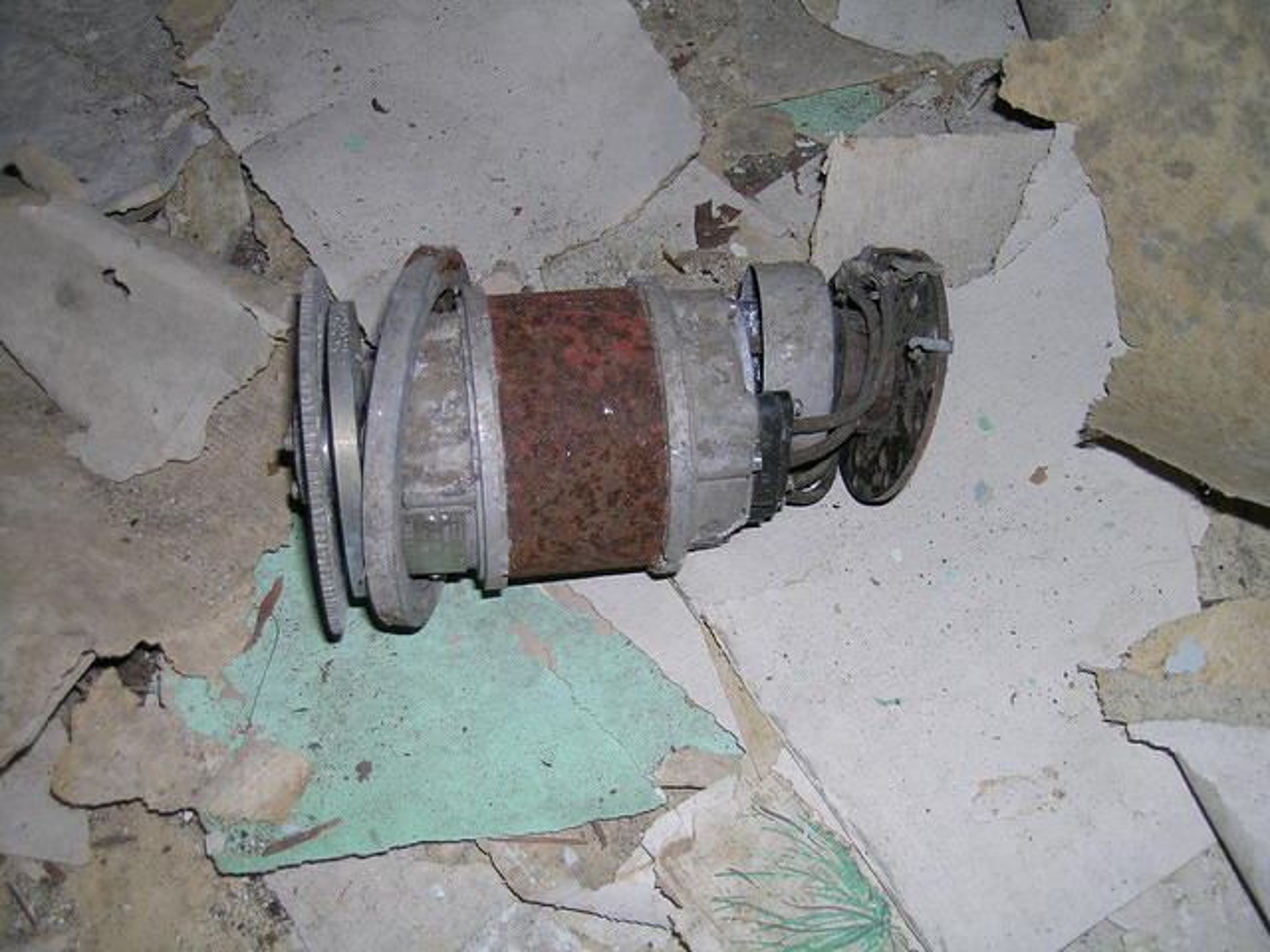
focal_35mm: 39
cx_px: 635
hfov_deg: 47.9
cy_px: 476
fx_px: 1431
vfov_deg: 36.8
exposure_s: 1/60.1
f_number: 3.1
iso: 50
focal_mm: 8
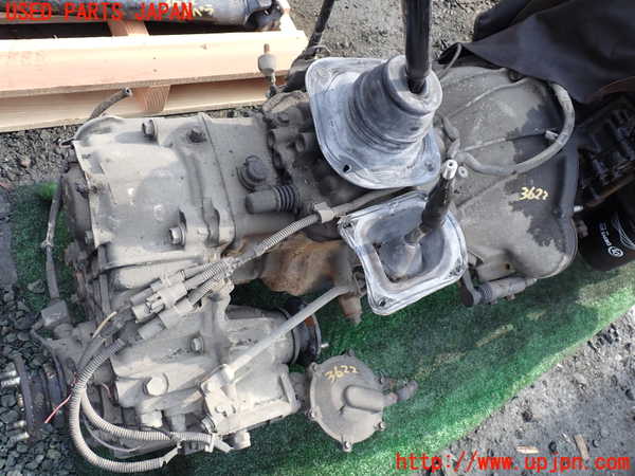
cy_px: 238
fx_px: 550
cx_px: 318
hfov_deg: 60.0
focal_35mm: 30
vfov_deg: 46.8
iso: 100
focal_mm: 5.4
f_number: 3.2
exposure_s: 1/200
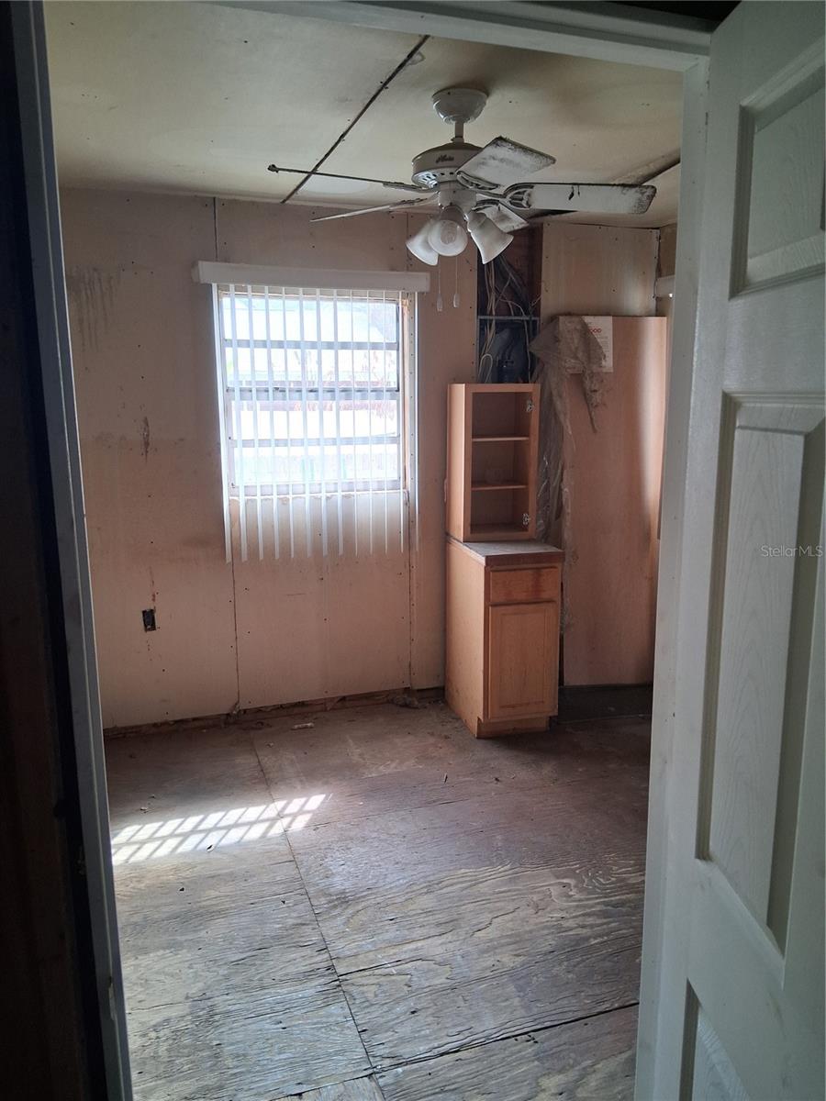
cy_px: 550
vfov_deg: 67.3
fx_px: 827
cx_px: 413
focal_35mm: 26
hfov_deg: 53.1
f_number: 1.8
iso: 160
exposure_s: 1/100
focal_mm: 3.98
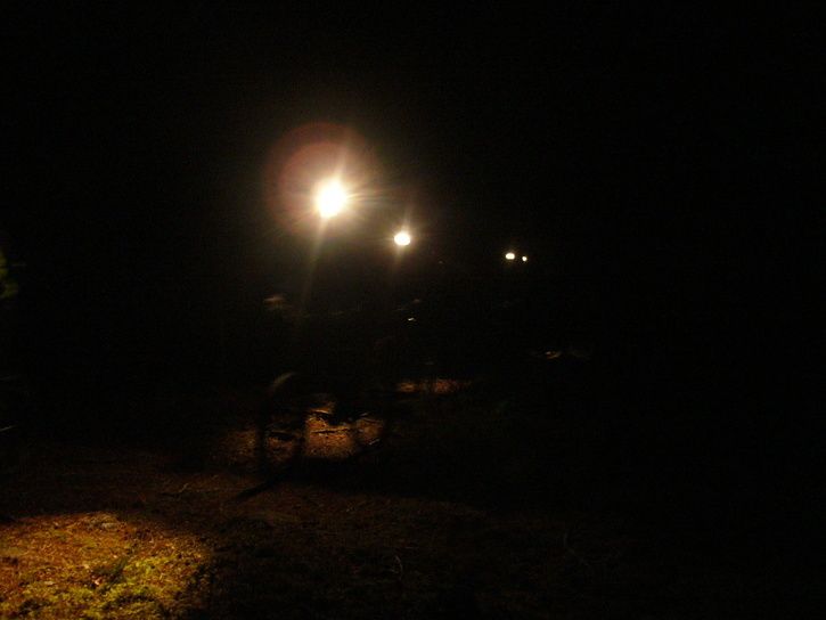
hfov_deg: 50.1
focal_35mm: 37
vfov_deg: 38.7
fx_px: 883
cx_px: 413
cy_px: 310
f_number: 2.8
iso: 200
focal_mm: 6.1
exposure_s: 1/8
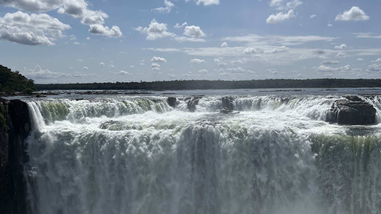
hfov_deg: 52.8
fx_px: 384
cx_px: 190
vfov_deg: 30.9
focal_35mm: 38
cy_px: 149
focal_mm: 5.7
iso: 50
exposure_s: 1/16393
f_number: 1.5
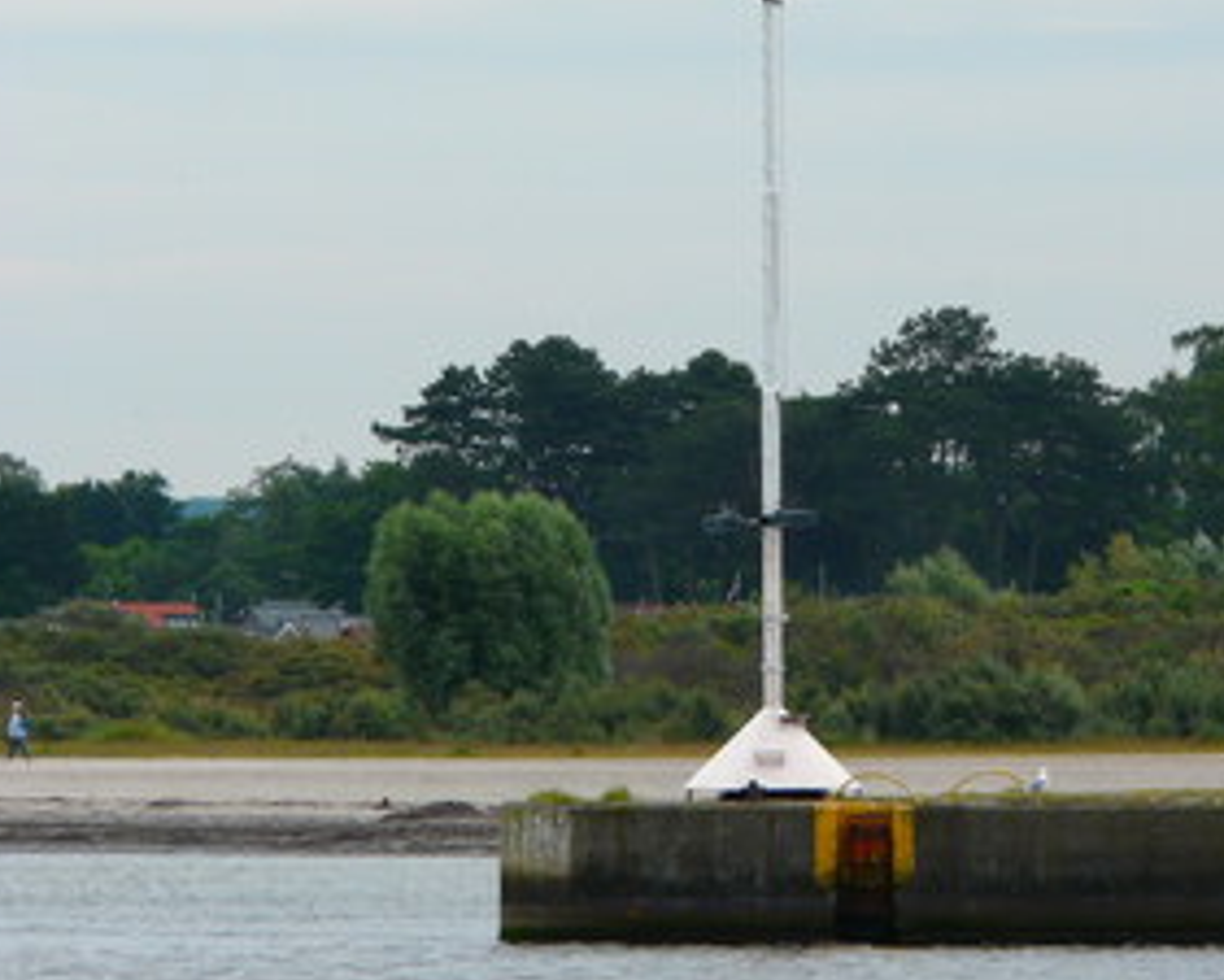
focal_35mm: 486
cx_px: 801
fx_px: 17612
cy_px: 362
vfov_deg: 3.2
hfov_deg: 4.0
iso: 100
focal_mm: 57.4
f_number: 6.3
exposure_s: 1/400
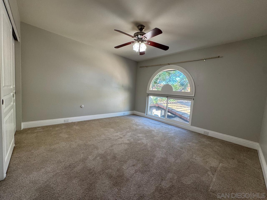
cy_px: 100
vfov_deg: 85.7
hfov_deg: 102.1
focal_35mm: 14
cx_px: 134
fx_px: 108
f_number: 2.2
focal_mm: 2.22
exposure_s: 1/120
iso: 125
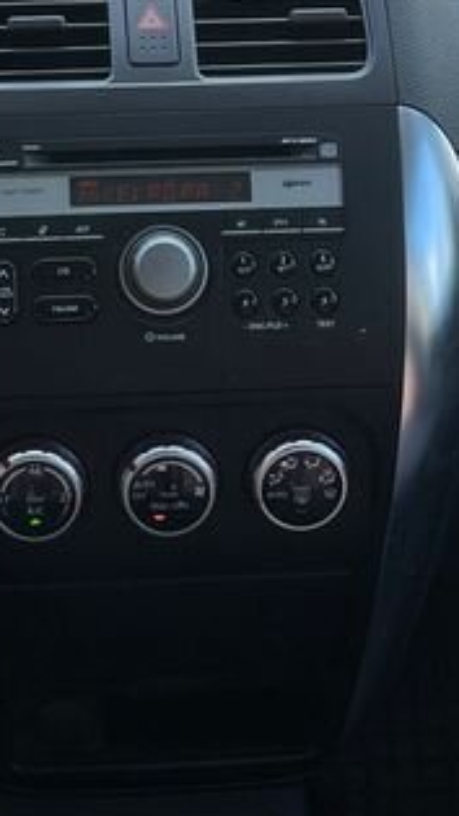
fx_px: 1992
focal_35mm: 92
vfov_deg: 22.4
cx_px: 137
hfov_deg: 13.1
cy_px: 16
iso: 50
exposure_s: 1/833
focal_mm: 5.1
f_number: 1.6
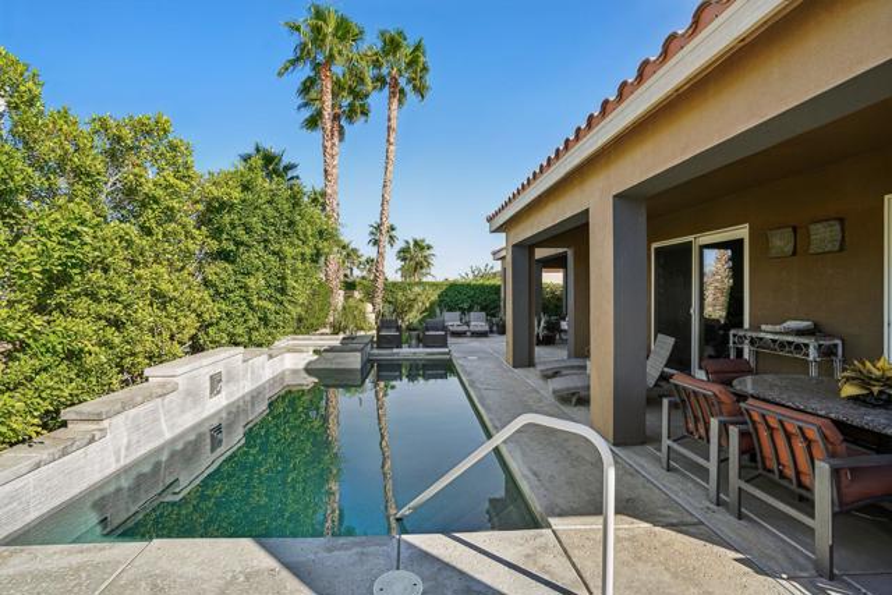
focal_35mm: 16
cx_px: 446
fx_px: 397
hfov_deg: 96.7
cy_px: 298
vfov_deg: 73.8
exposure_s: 1/125
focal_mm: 16
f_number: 8
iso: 100
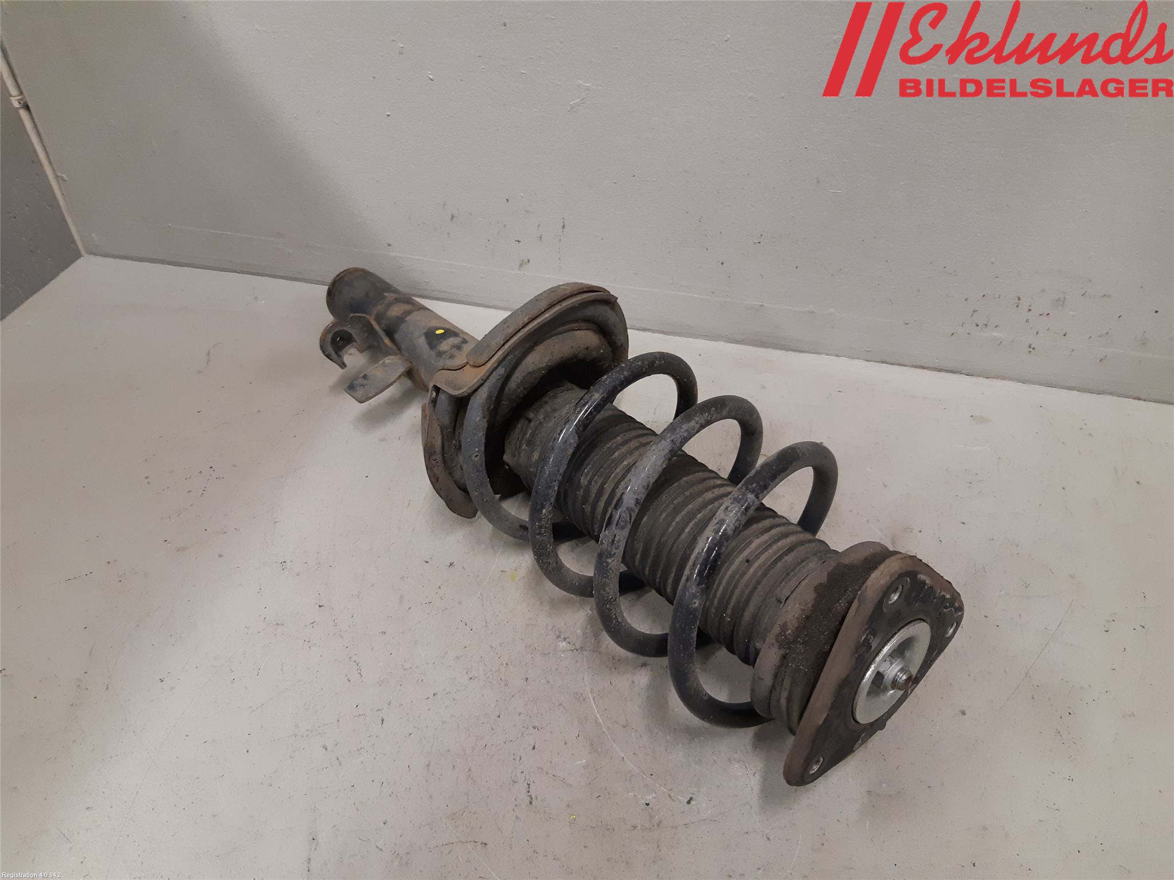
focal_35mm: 26
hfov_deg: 67.3
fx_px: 882
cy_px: 440
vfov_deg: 53.1
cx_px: 587
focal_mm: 3.93
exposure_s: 1/60
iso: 200
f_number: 1.7
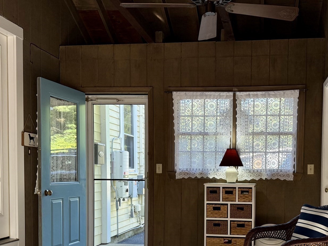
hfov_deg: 46.1
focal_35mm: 40
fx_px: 379
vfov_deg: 35.1
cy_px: 187
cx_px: 217
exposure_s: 1/121
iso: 200
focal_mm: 6.76
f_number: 1.78
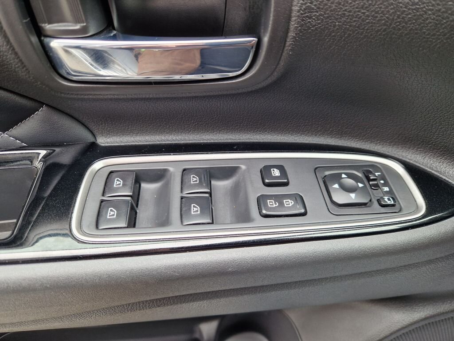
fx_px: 302
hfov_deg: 73.9
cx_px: 227
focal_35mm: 23
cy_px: 170
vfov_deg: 58.9
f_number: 1.8
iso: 100
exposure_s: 1/180
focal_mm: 5.4
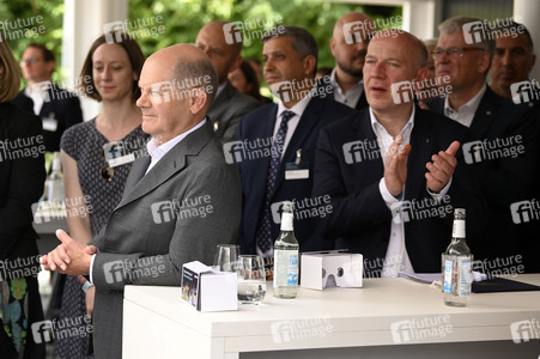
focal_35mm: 90
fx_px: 1349
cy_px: 180
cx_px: 270
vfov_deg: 15.2
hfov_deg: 22.6
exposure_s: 1/400
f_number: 4
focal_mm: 90
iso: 400
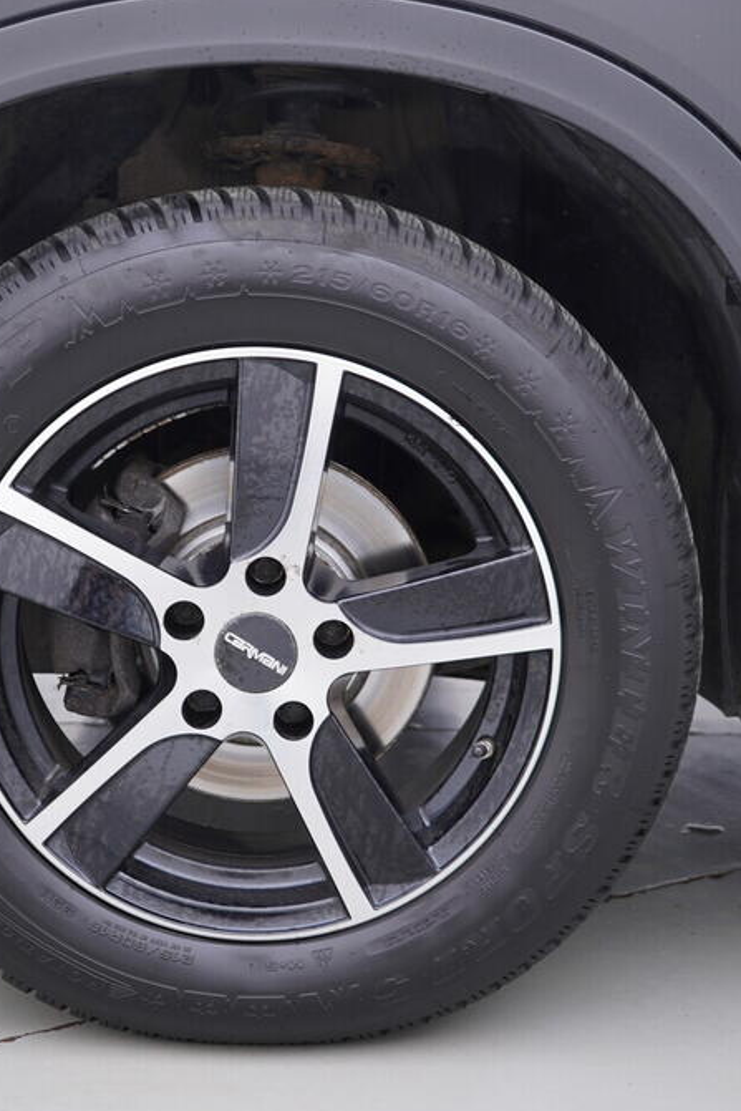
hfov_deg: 24.5
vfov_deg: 36.2
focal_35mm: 55
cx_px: 267
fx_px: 1697
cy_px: 561
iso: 125
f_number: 2.8
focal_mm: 24
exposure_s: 1/40
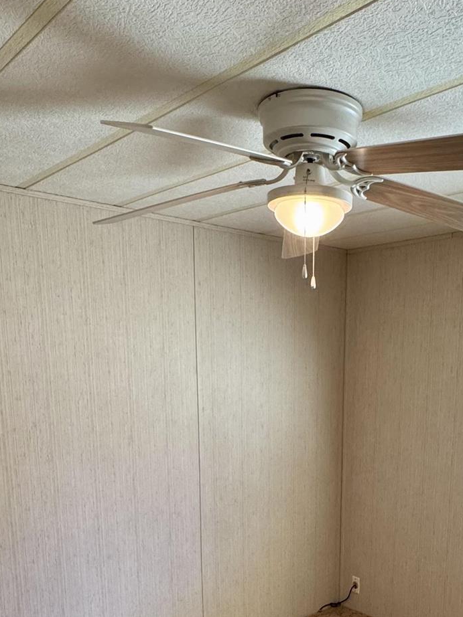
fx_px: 624
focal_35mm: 35
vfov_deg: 49.8
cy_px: 486
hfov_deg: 40.0
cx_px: 319
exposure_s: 1/120
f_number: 2.2
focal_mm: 2.22
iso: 320
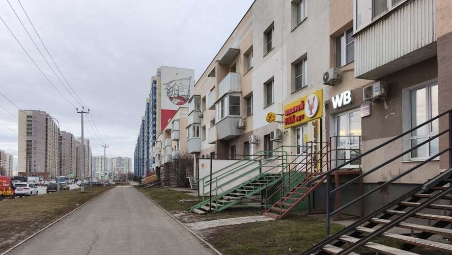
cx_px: 231
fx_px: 312
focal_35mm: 26
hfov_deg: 71.9
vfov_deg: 43.8
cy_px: 170
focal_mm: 5.35
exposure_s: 1/187
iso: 80
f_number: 1.7
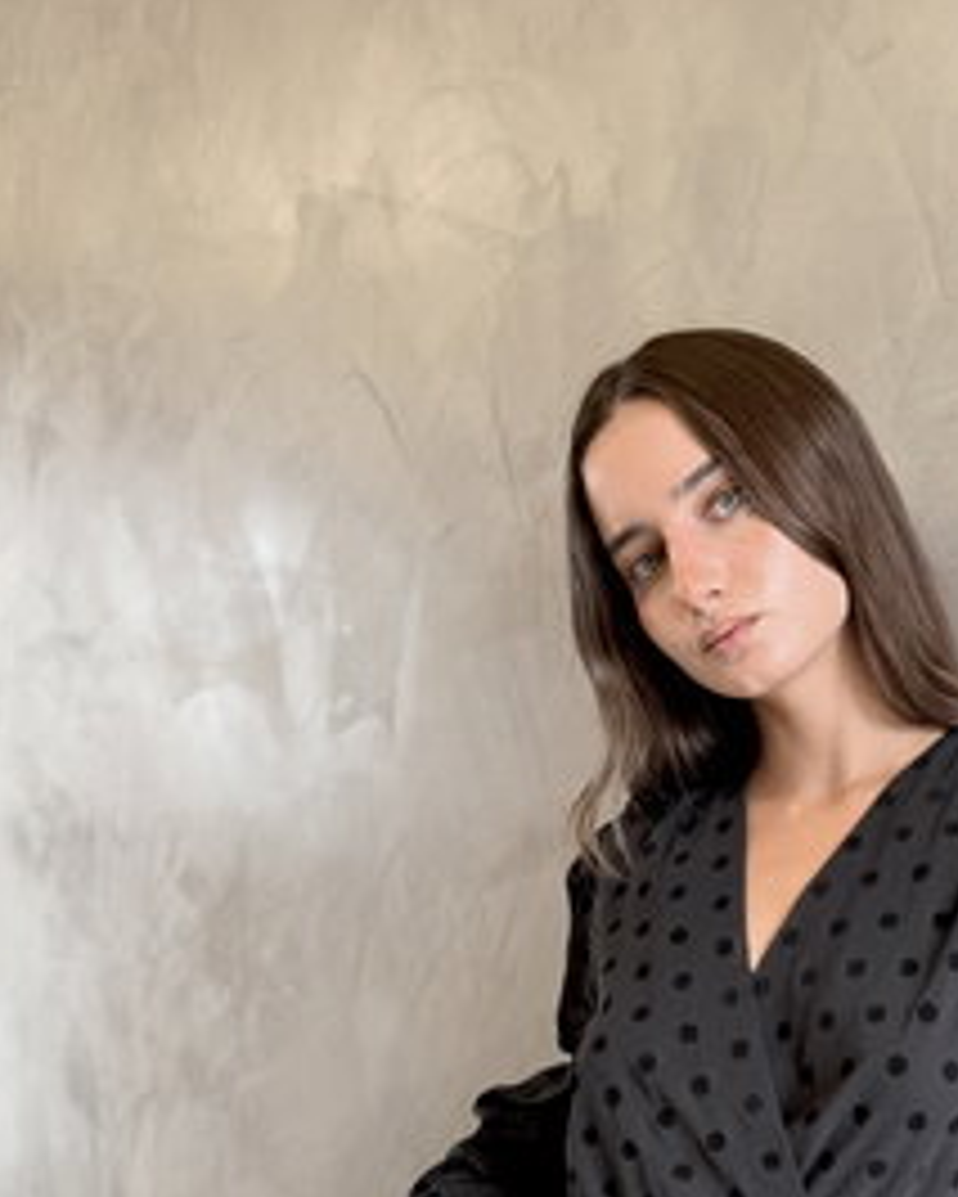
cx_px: 841
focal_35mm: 47
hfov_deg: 30.8
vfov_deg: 36.3
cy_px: 1141
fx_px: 1665
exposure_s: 1/121
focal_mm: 6.76
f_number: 1.78
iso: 64
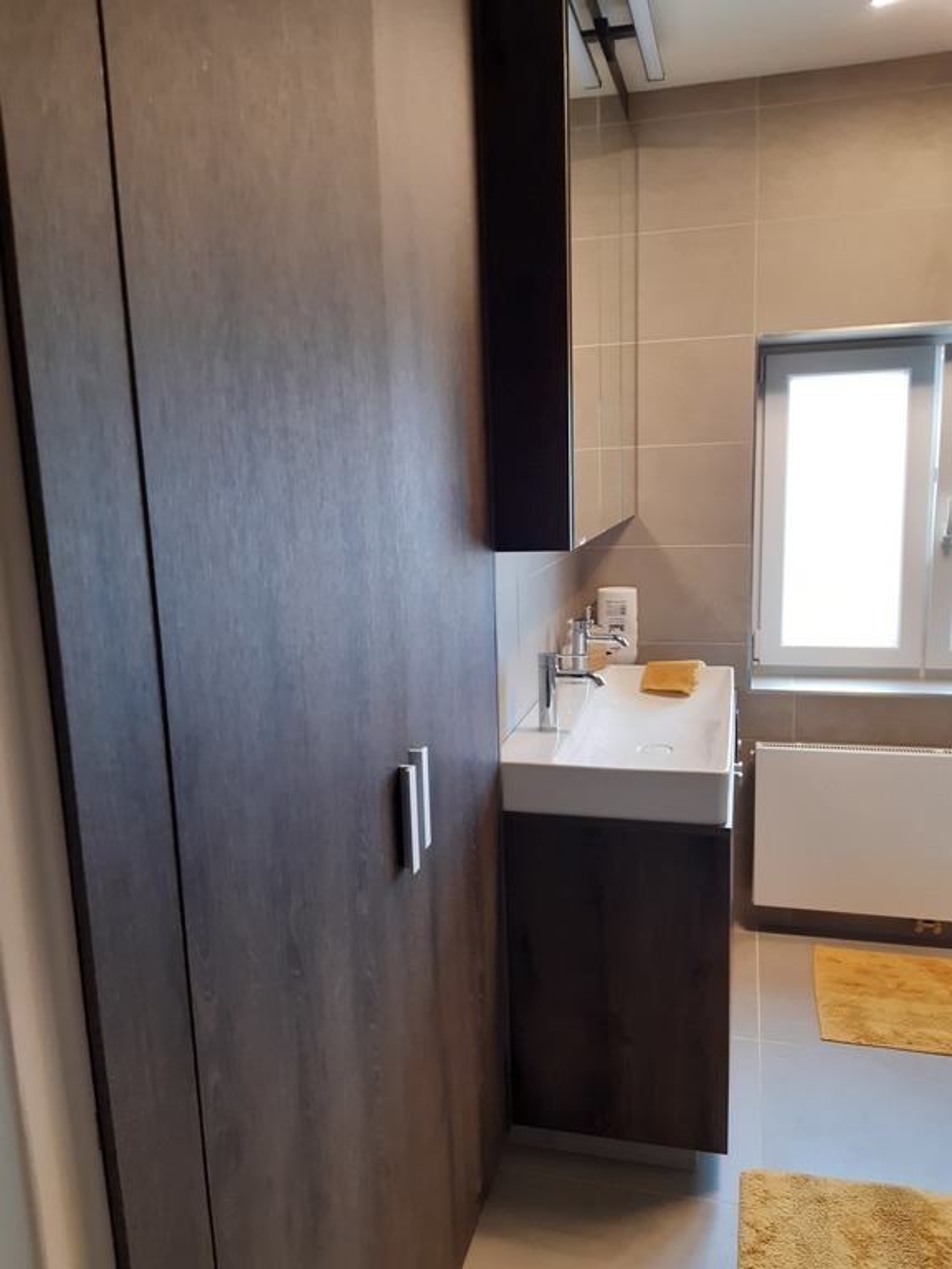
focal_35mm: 26
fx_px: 953
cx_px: 476
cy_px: 634
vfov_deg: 67.3
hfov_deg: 53.1
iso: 200
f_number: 1.7
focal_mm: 3.92
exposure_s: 1/50
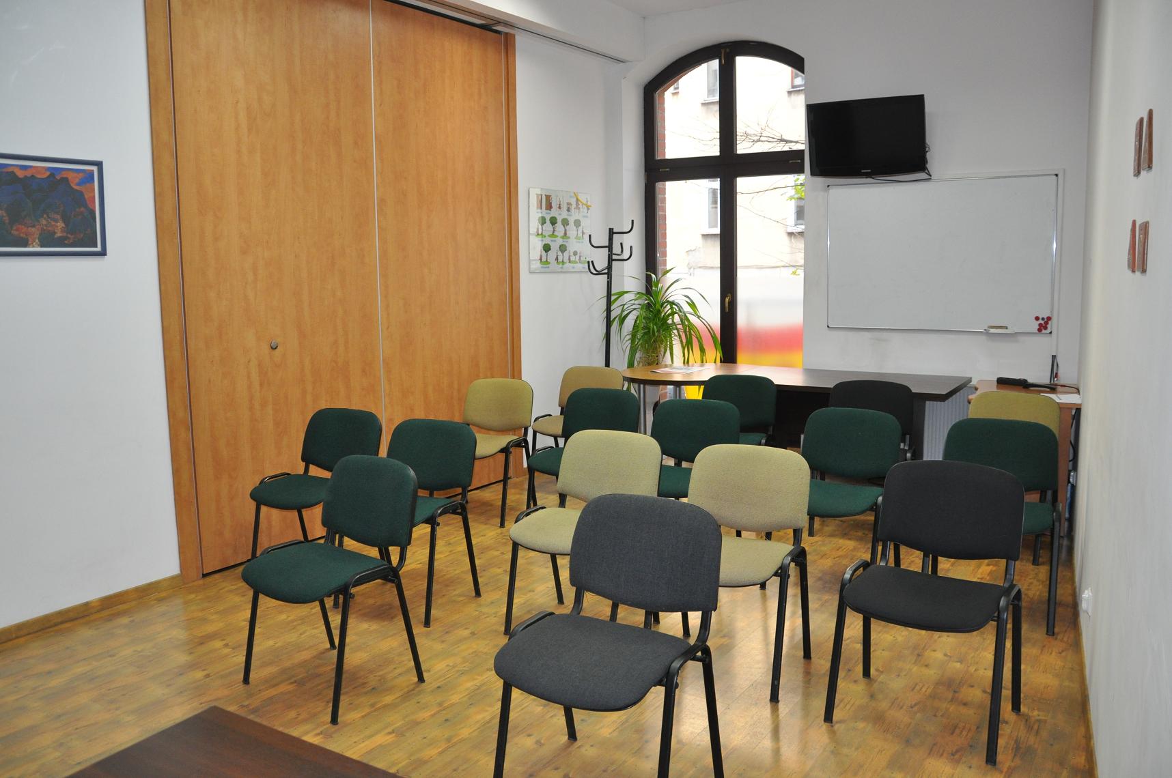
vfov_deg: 47.8
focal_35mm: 27
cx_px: 586
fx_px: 878
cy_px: 389
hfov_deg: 67.4
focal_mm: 18
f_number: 4
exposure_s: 1/60
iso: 800
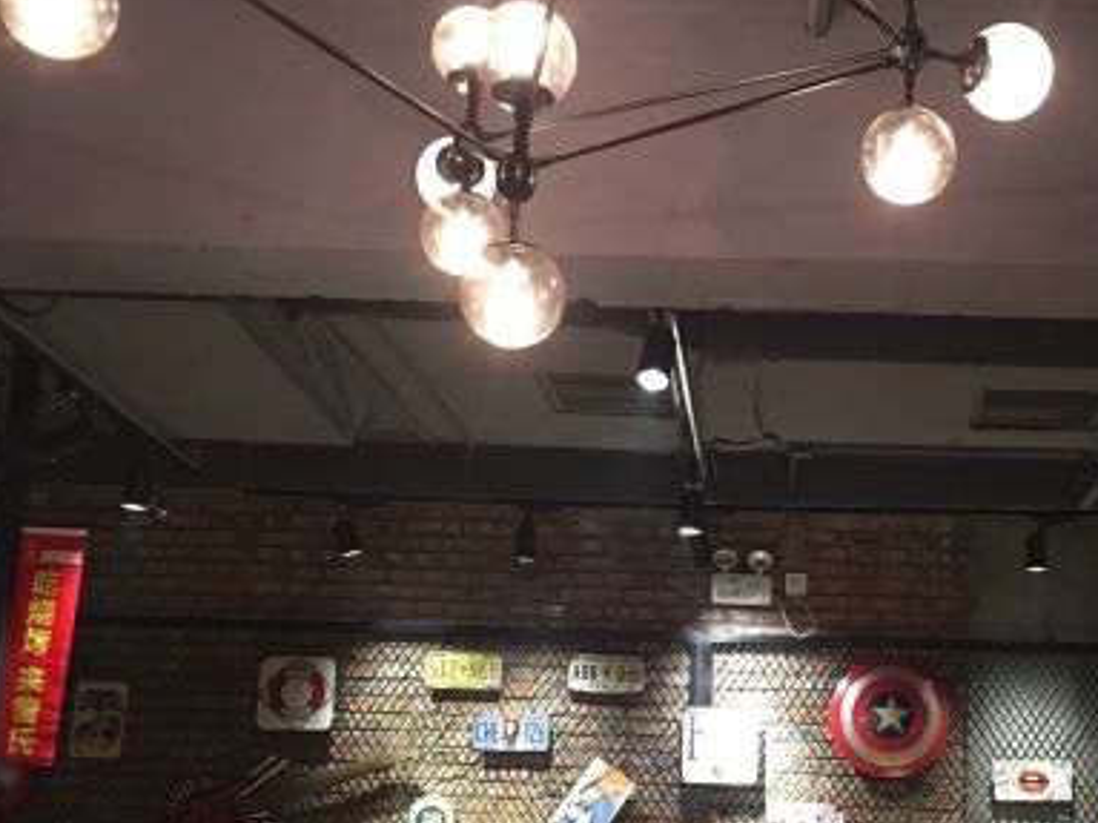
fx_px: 1681
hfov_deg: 35.5
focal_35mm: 53
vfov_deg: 27.2
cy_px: 592
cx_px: 803
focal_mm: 4.15
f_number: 2.2
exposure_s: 1/10
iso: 80
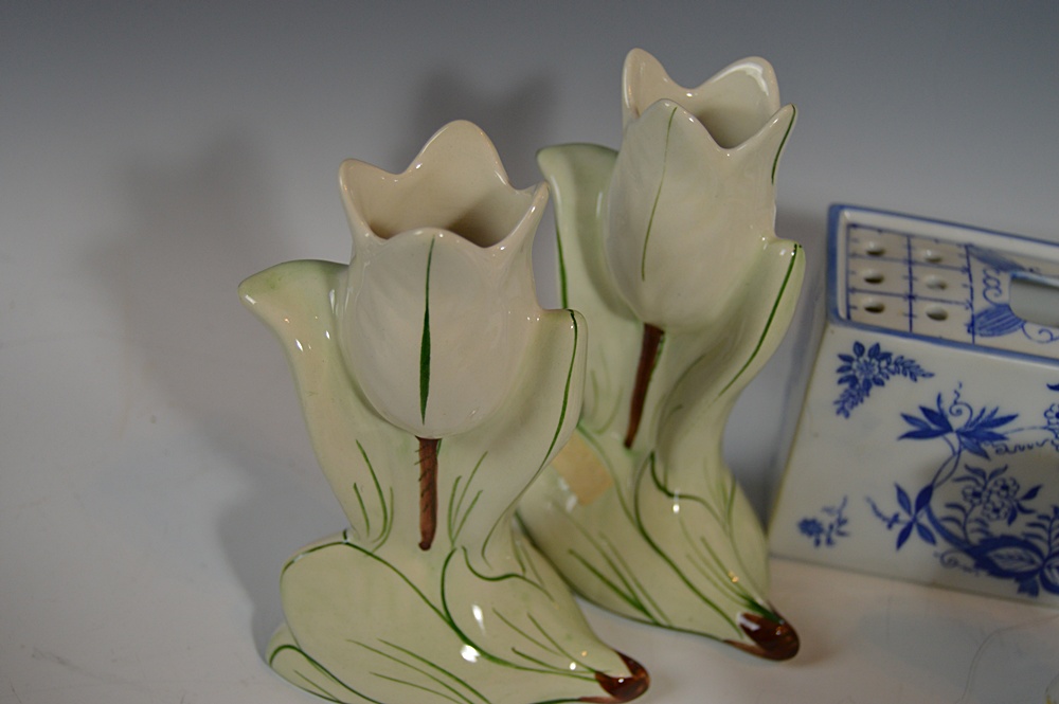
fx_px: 1411
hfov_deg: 41.1
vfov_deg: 28.0
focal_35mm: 48
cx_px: 530
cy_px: 352
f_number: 4.5
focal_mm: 32
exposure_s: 1/60
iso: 400
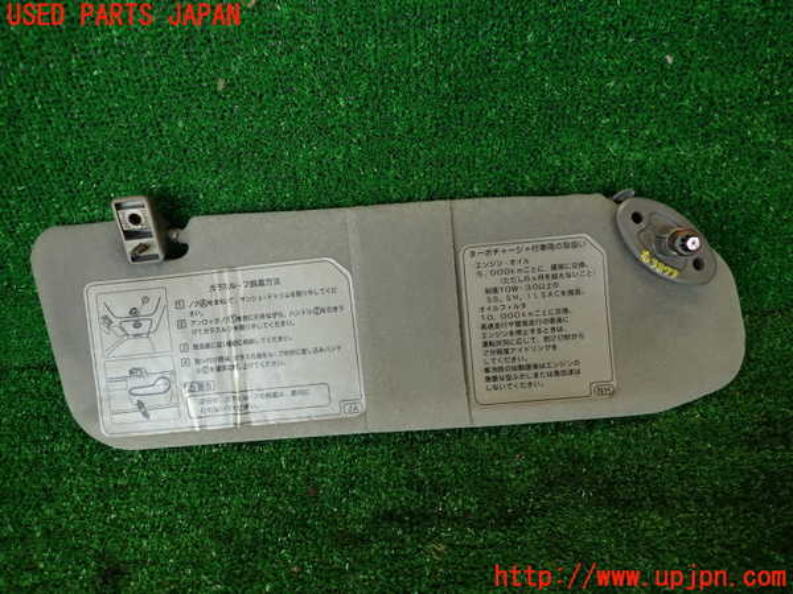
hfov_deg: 69.4
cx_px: 396
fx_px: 573
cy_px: 297
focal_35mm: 25
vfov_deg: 54.9
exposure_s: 1/60
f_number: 2
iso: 100
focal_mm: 4.5
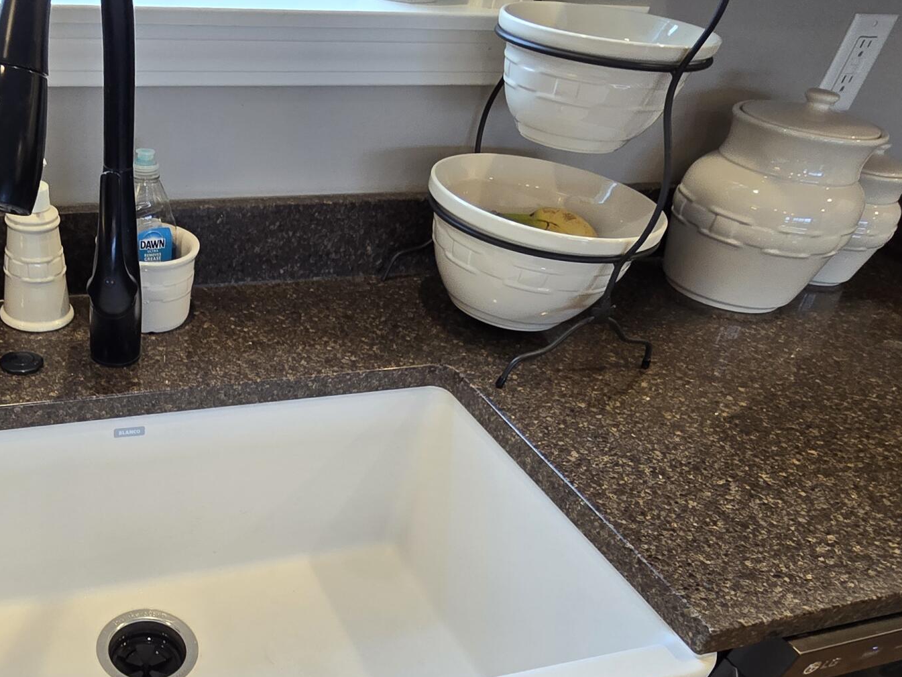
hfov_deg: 57.0
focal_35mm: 29
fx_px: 756
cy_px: 527
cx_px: 178
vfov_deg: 46.1
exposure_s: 1/60
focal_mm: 2.2
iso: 100
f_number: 2.2
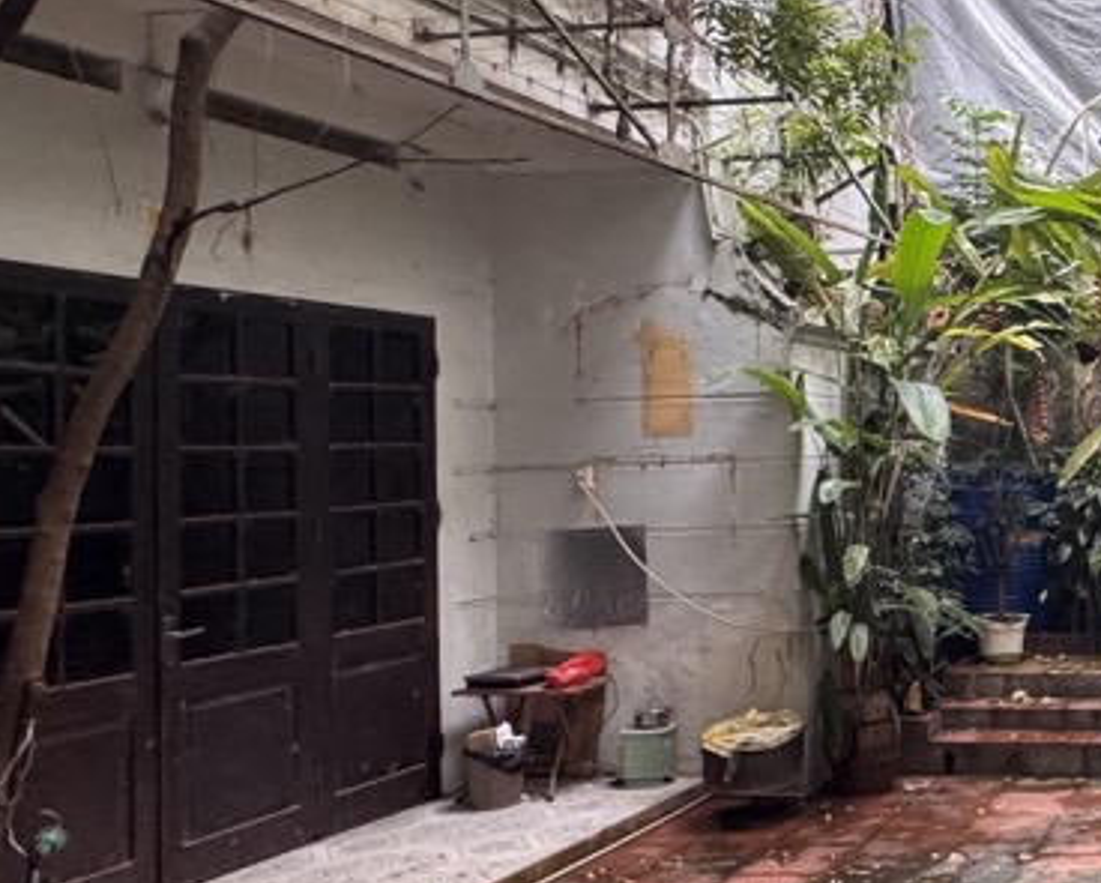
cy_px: 446
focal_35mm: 38
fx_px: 1239
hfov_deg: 37.6
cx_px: 1286
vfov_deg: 39.2
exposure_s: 1/89
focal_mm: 2.22
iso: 320
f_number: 2.2
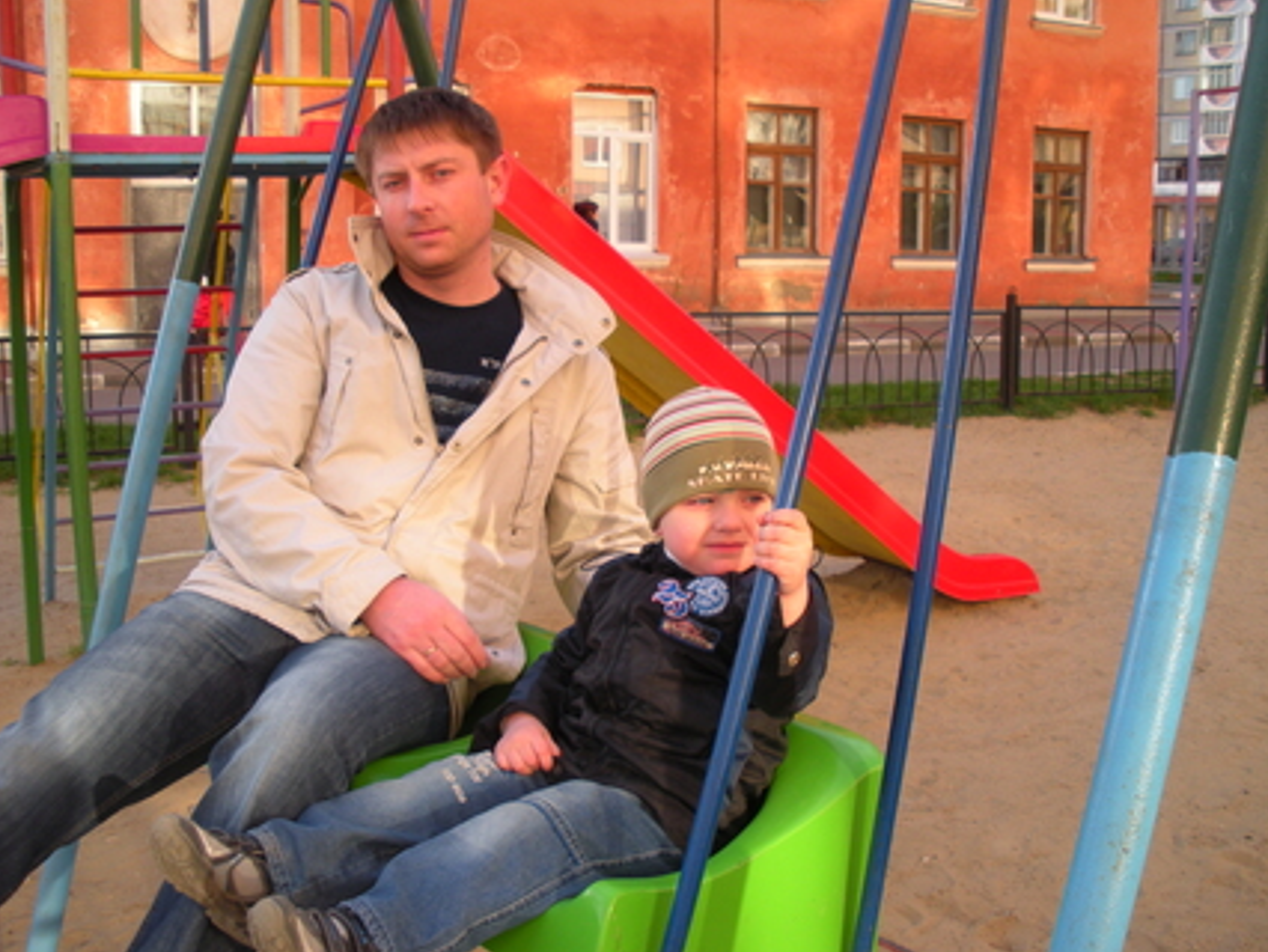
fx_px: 1393
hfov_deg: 48.9
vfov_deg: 37.8
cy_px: 485
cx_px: 649
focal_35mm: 38
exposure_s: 1/114
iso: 64
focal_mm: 6.3
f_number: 3.5
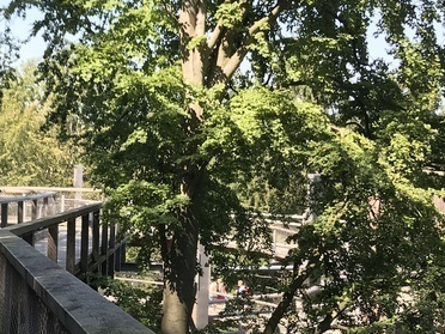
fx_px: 990
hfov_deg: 24.7
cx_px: 56
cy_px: 232
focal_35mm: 77
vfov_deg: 19.1
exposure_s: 1/456
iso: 20
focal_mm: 3.99
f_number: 1.8
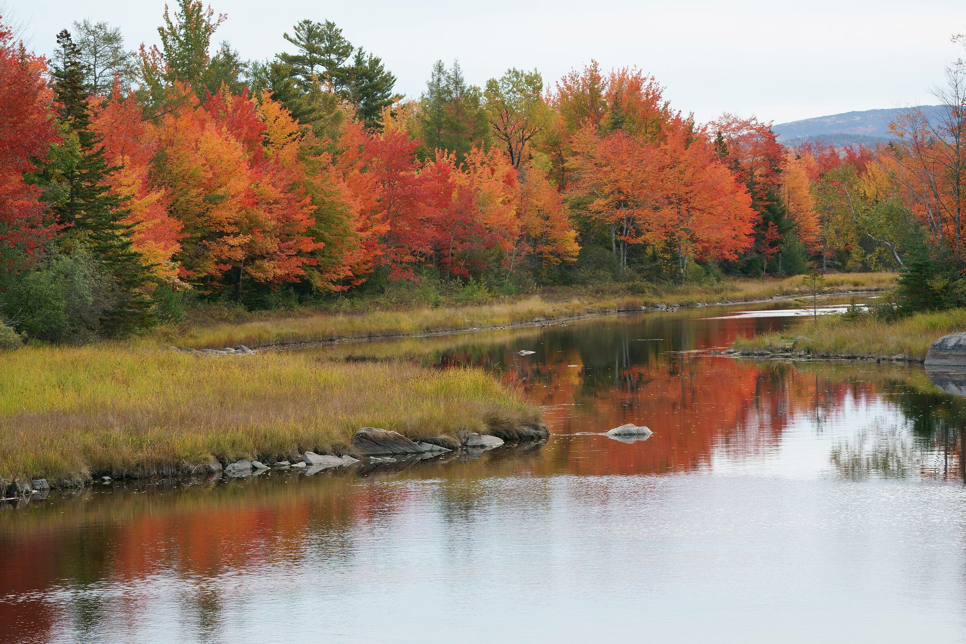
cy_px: 322
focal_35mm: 125
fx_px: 3354
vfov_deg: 11.0
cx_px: 483
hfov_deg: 16.4
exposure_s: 1/640
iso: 500
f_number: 7.1
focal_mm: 125
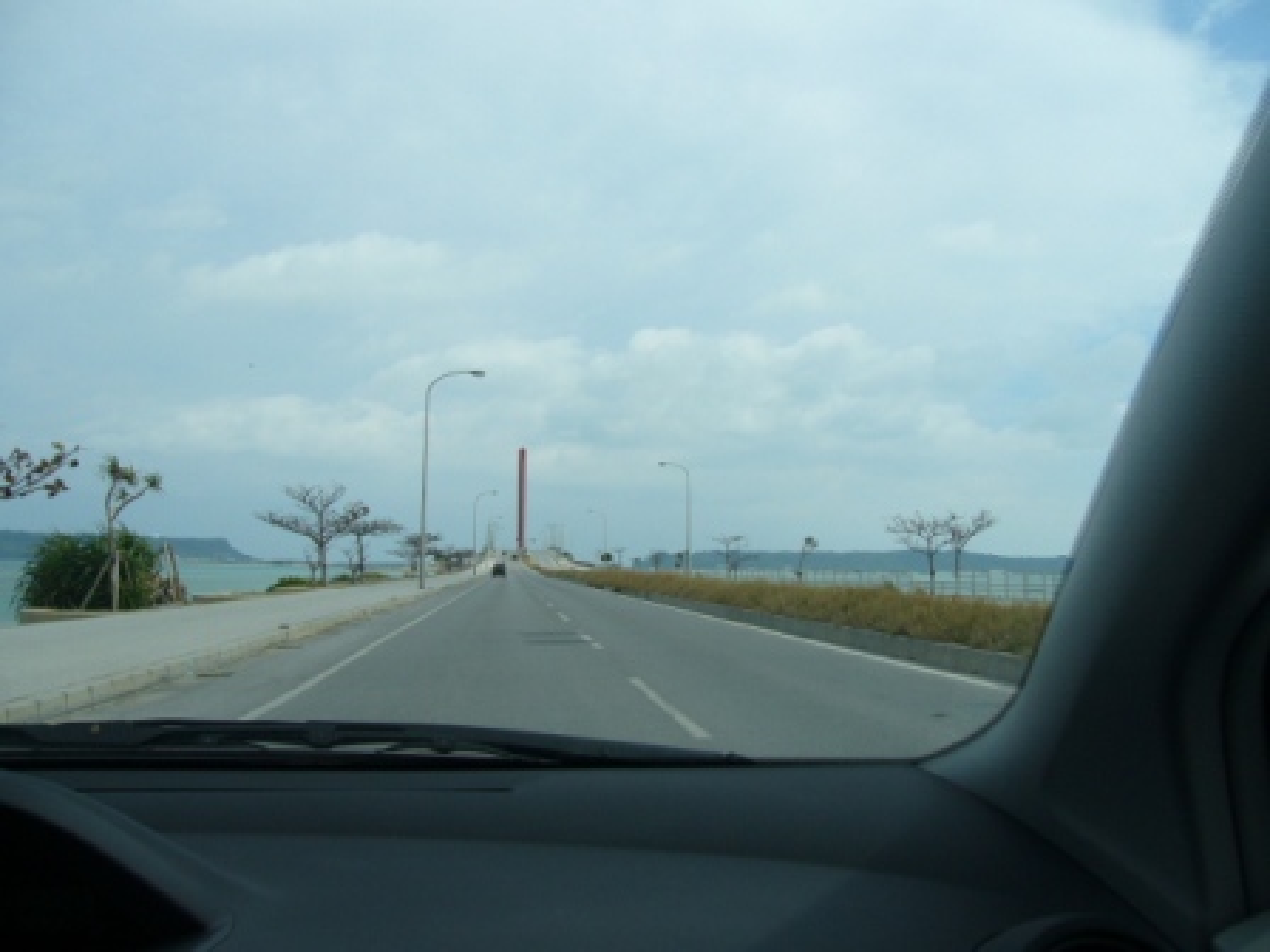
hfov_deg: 52.6
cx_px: 635
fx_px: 1284
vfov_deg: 40.7
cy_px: 476
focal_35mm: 35
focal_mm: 5.8
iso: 80
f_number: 5.6
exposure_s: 1/640
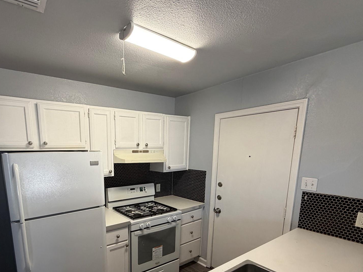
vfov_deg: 63.8
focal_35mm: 20
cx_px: 134
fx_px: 210
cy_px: 187
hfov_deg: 80.1
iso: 320
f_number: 2.2
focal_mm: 2.22
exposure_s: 1/120
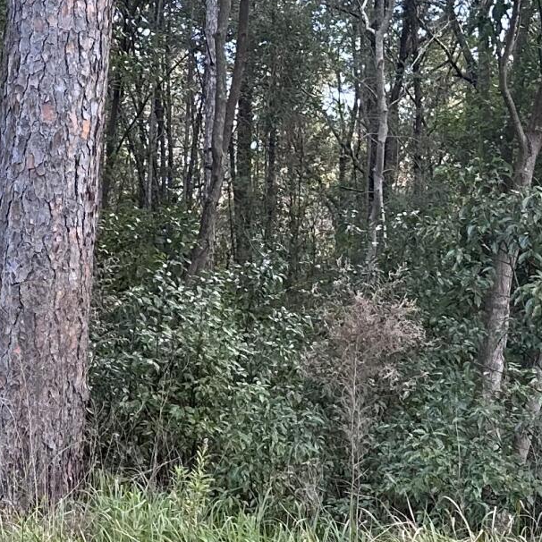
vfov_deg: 16.3
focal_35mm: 105
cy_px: 511
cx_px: -55
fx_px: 1860
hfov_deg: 16.1
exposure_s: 1/202
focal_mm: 6.86
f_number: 1.78
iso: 64
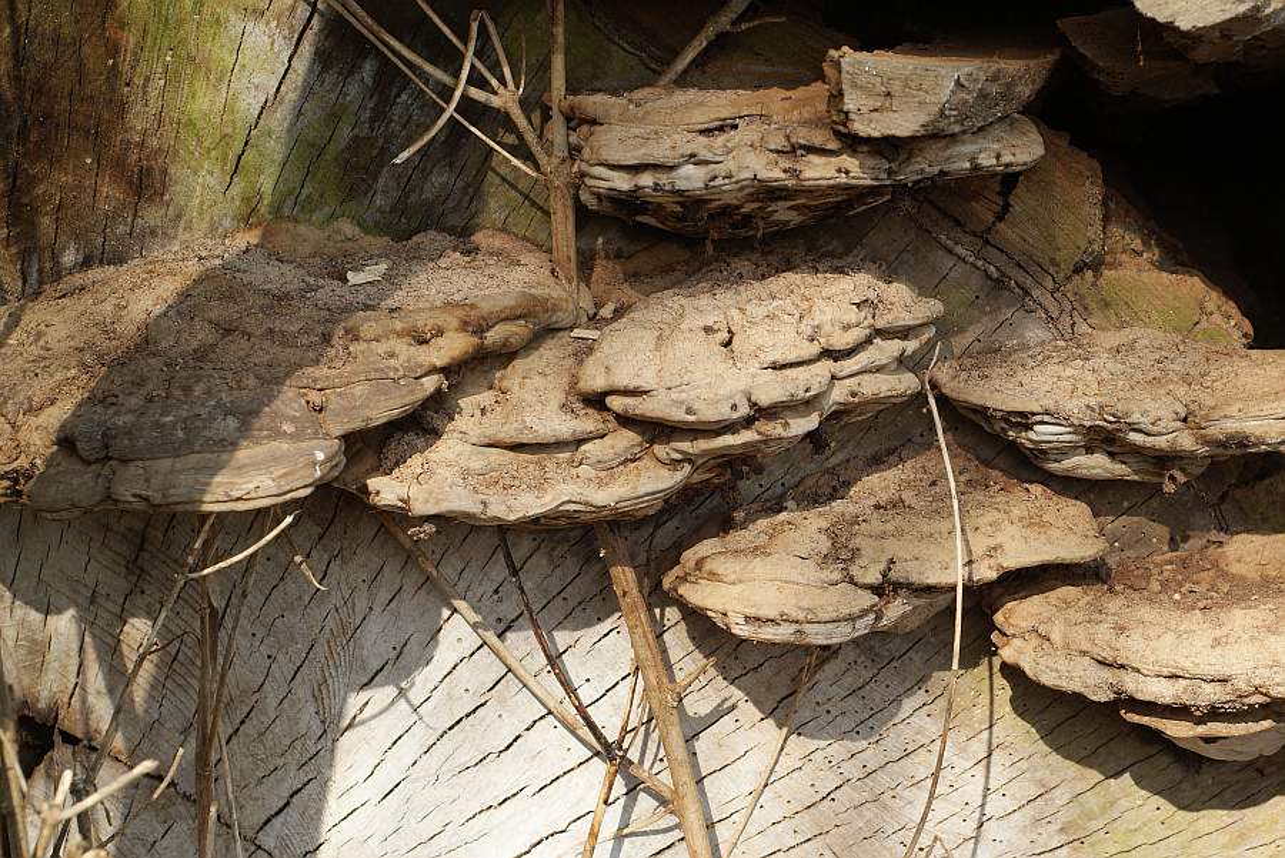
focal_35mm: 75
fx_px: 2678
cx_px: 642
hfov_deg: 27.0
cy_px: 429
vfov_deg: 18.2
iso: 100
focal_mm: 50
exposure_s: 1/200
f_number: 6.3
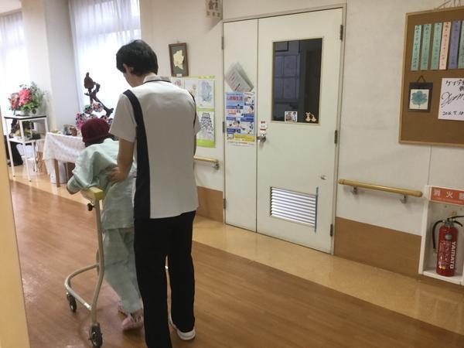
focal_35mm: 31
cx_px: 232
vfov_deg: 45.4
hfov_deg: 58.4
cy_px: 174
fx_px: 416
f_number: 2.4
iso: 100
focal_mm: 3.3
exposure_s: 1/33
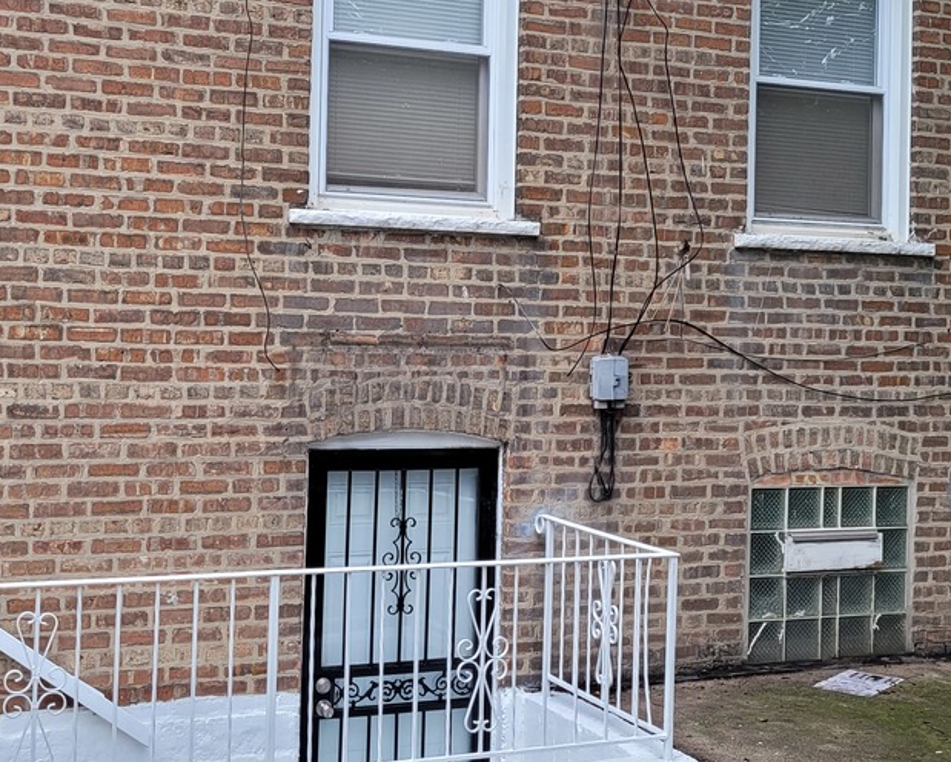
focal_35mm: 59
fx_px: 1662
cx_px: 499
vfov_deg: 25.7
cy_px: 258
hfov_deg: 31.9
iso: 40
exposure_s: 1/119
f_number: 1.8
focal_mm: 5.4
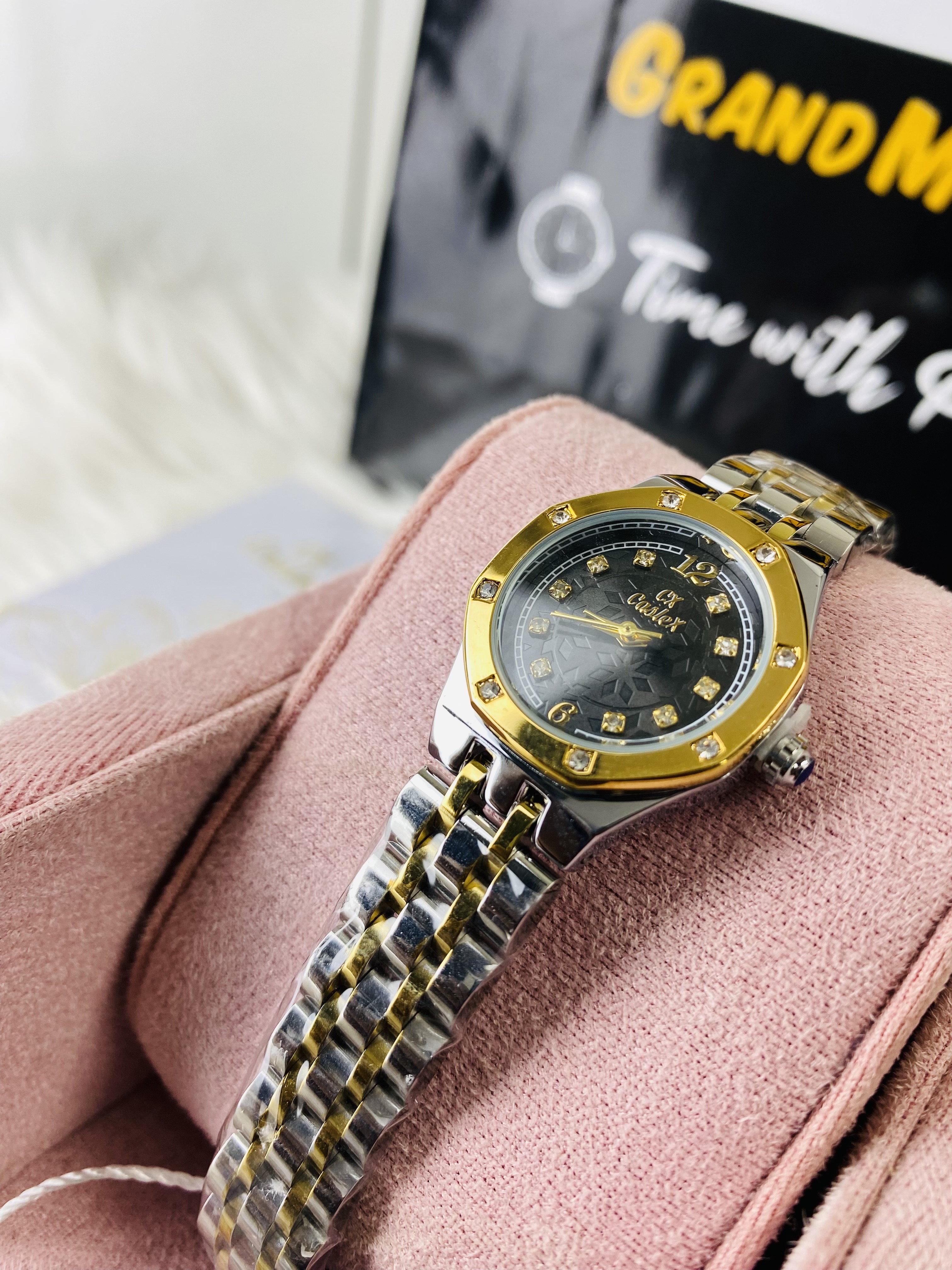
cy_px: 635
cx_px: 476
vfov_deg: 69.4
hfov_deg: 54.9
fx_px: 917
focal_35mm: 25
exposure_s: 1/100
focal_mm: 4.25
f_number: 1.8
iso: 40
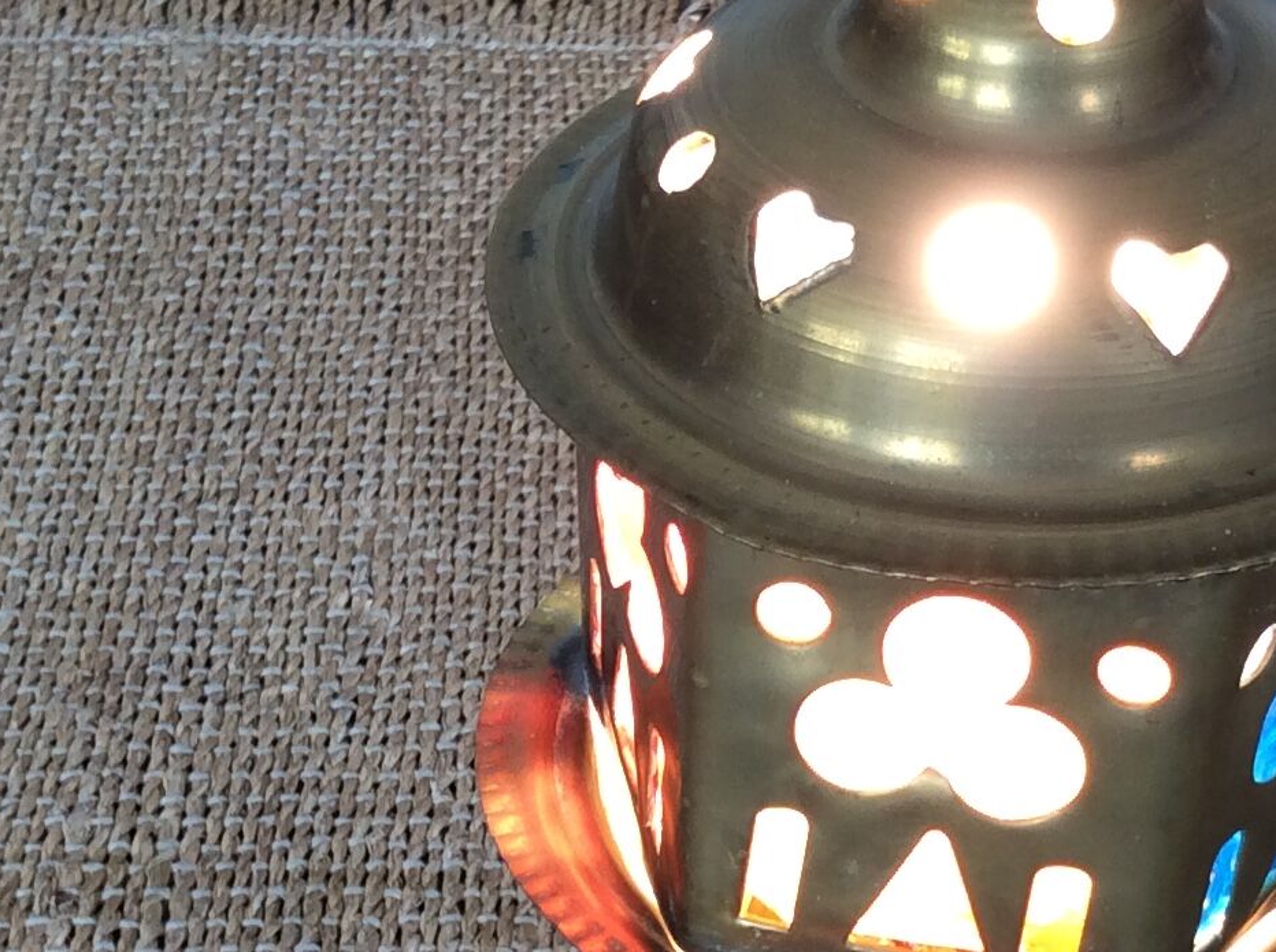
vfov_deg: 16.4
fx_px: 3276
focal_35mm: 89
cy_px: 832
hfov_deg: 22.0
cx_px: 752
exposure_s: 1/25
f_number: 2.4
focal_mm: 3.3
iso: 32
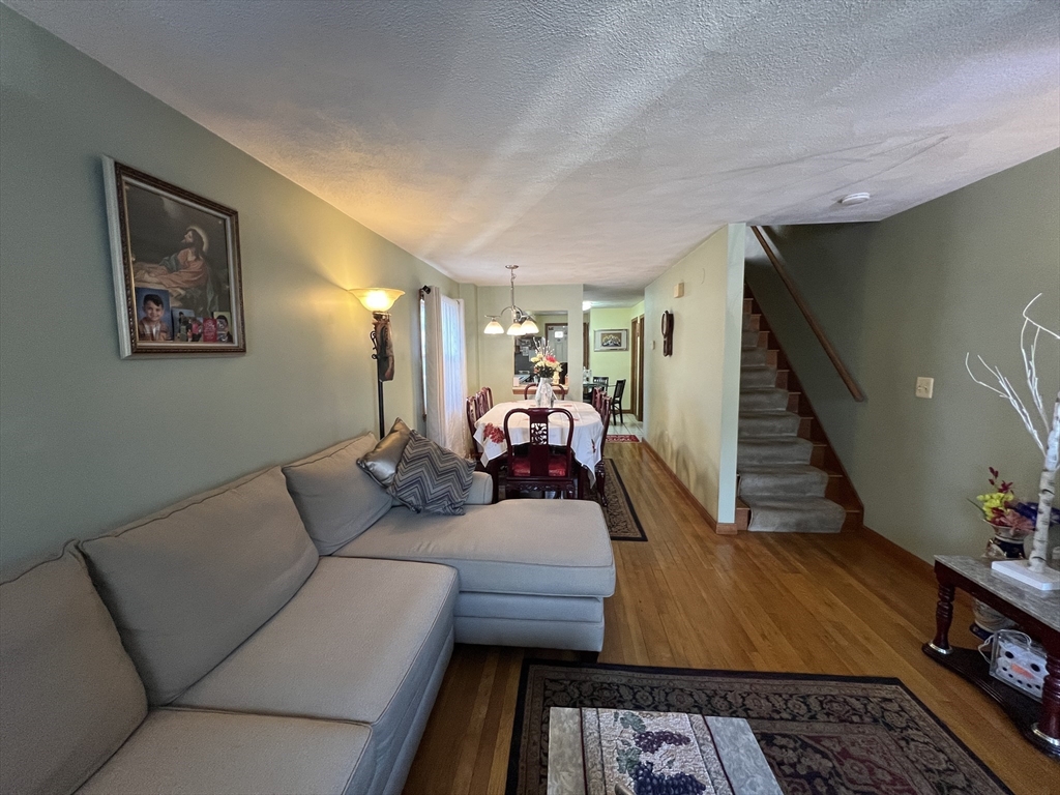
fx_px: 398
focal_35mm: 13
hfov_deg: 106.2
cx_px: 530
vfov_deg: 89.9
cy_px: 398
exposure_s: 1/60
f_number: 1.8
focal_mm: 1.57
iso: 250
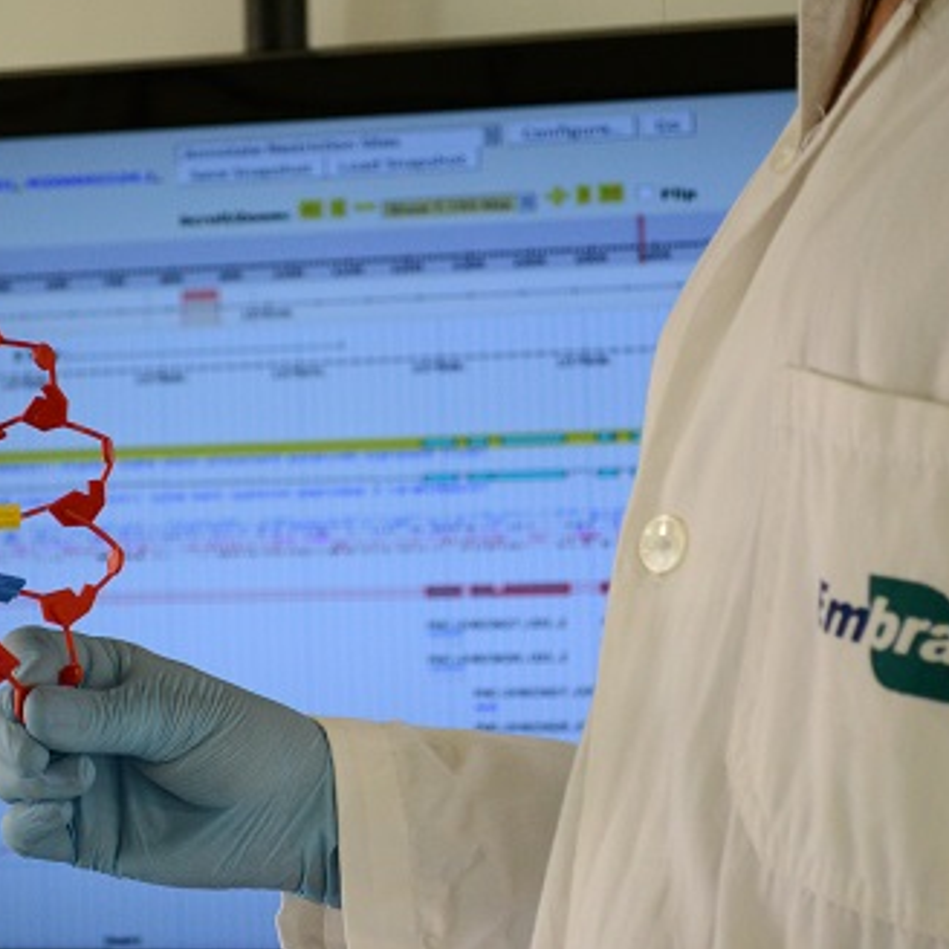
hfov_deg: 17.2
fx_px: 3133
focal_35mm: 101
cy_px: 470
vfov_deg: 17.2
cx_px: 310
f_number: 5.6
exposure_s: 1/160
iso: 1600
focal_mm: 52
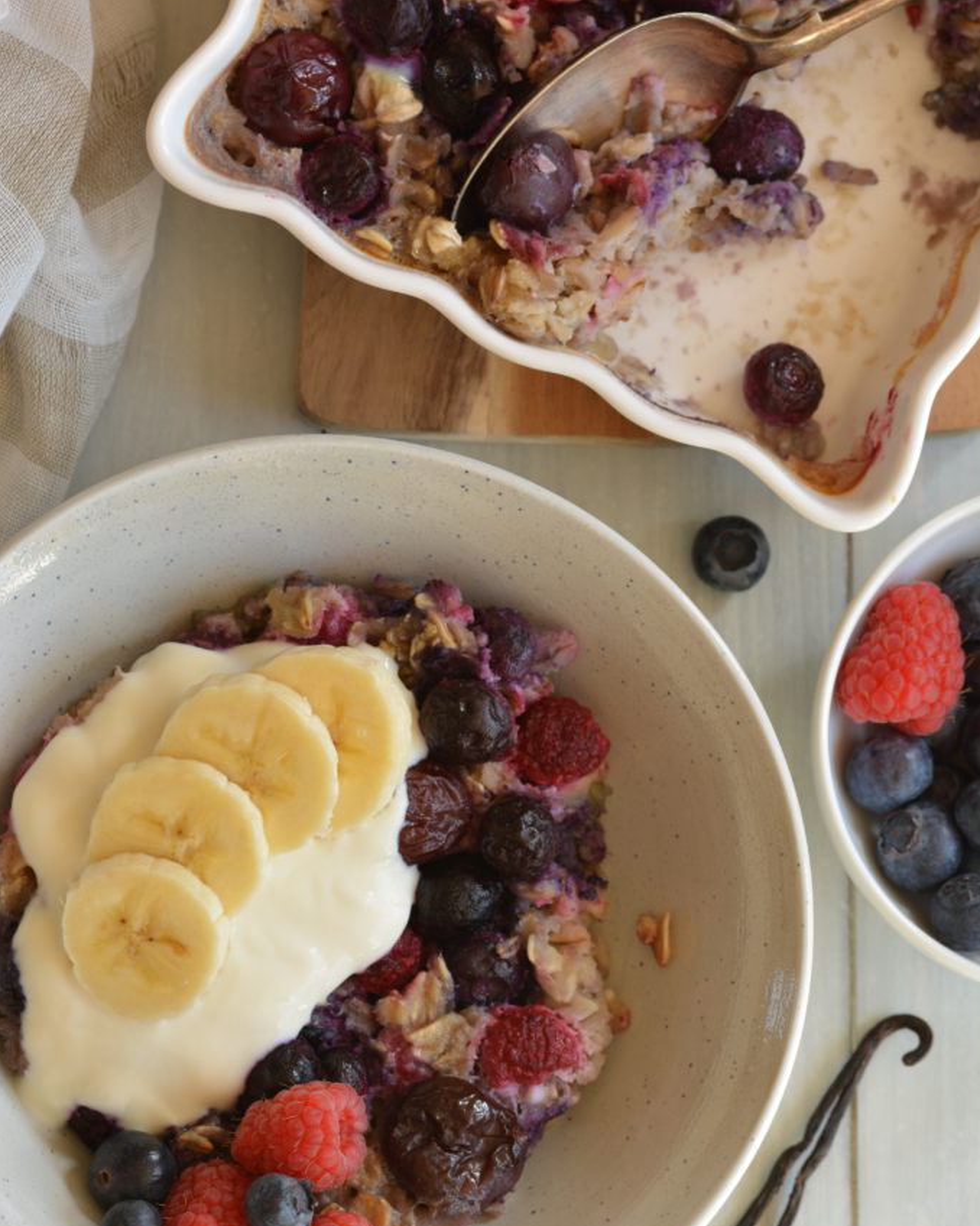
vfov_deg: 10.8
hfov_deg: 8.7
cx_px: 491
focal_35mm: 179
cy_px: 646
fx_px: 6476
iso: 200
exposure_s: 1/50
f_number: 8
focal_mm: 105
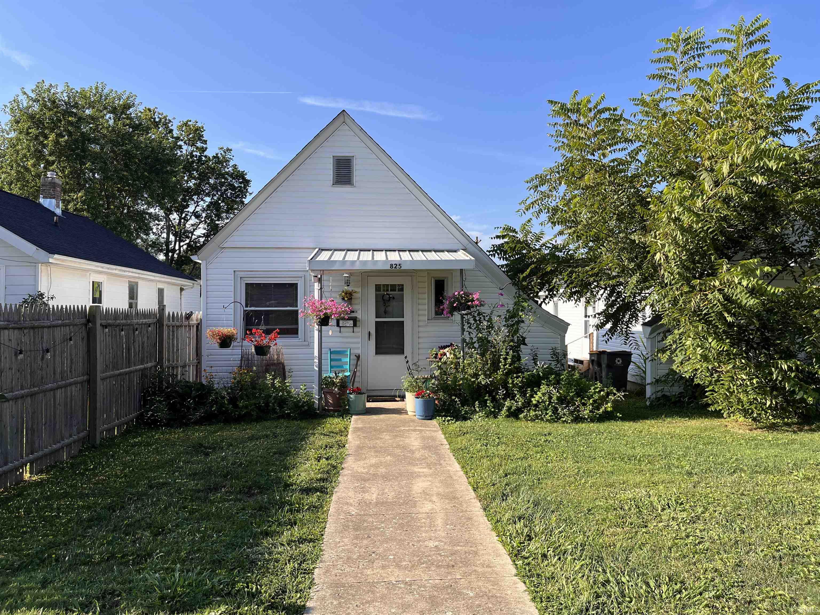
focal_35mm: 26
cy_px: 308
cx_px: 410
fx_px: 616
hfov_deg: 67.3
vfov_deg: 53.1
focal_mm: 5.1
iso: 50
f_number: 1.6
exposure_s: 1/2062
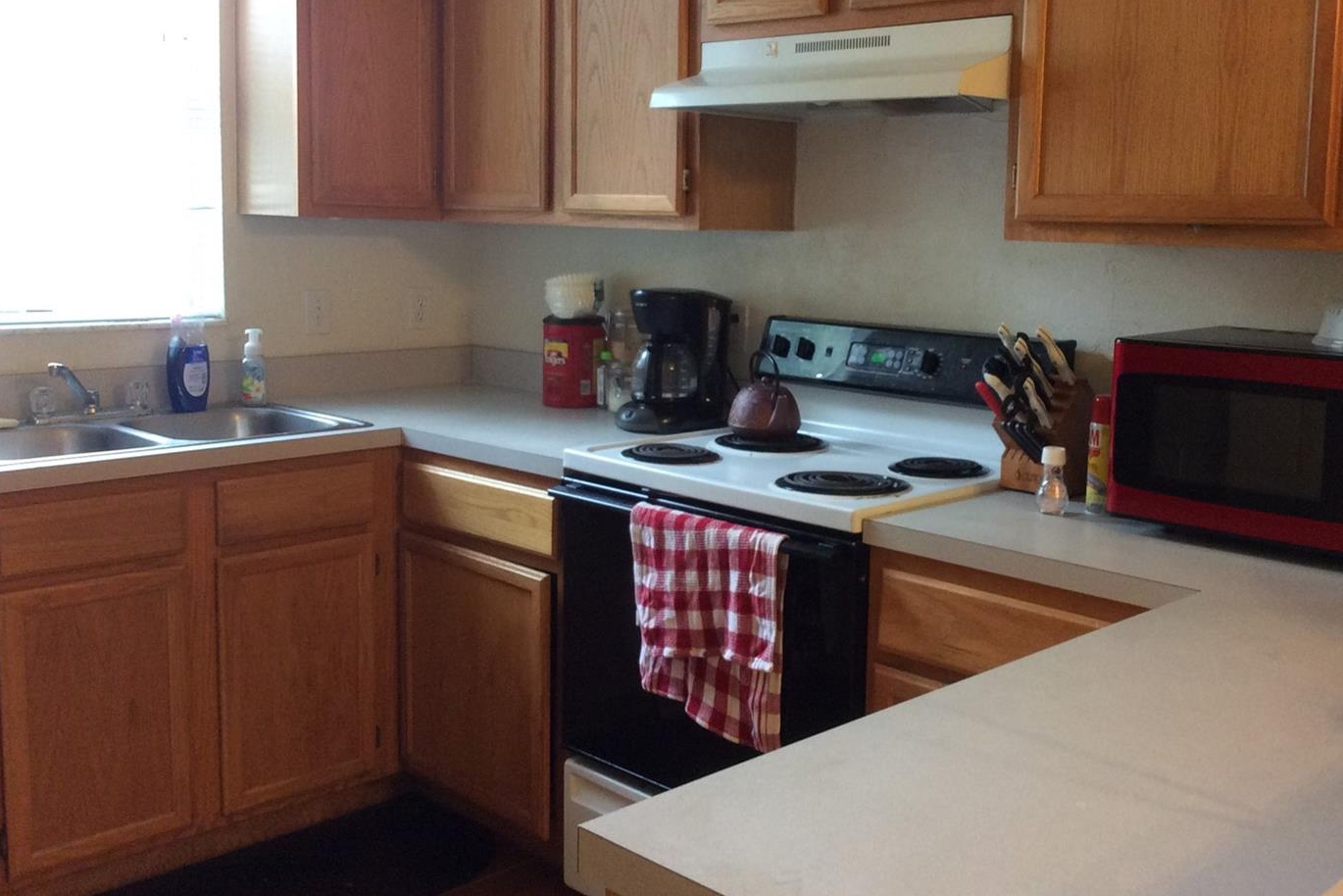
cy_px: 375
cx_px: 778
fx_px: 1492
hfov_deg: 48.3
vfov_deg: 33.3
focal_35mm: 40
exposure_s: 1/24
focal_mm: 3.3
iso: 125
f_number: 2.4
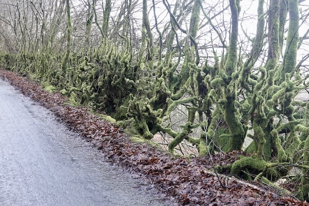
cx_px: 154
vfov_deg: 28.1
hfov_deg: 41.1
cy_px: 103
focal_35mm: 48
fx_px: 412
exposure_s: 1/50
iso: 160
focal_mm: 17.55
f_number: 3.2
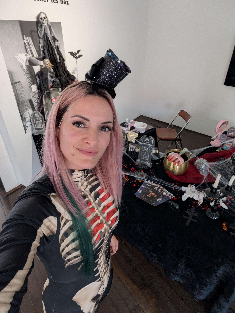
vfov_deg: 79.0
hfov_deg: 63.4
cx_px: 118
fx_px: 190
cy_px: 156
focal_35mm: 21
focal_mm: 2.74
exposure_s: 1/25
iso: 377
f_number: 2.2
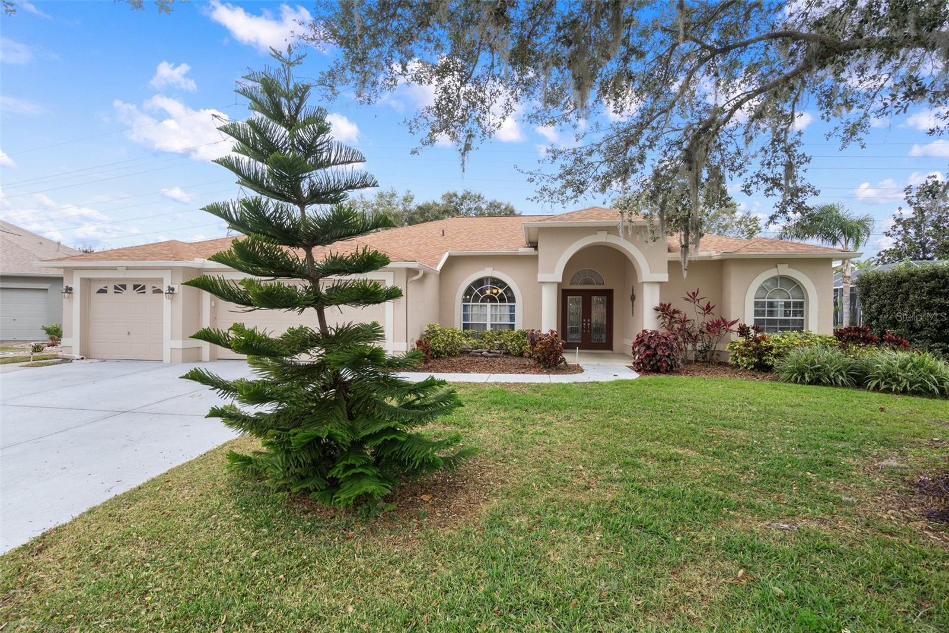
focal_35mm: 17
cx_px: 474
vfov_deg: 70.4
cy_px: 316
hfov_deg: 93.3
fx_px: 448
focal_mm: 17
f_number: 8
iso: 320
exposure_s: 1/30
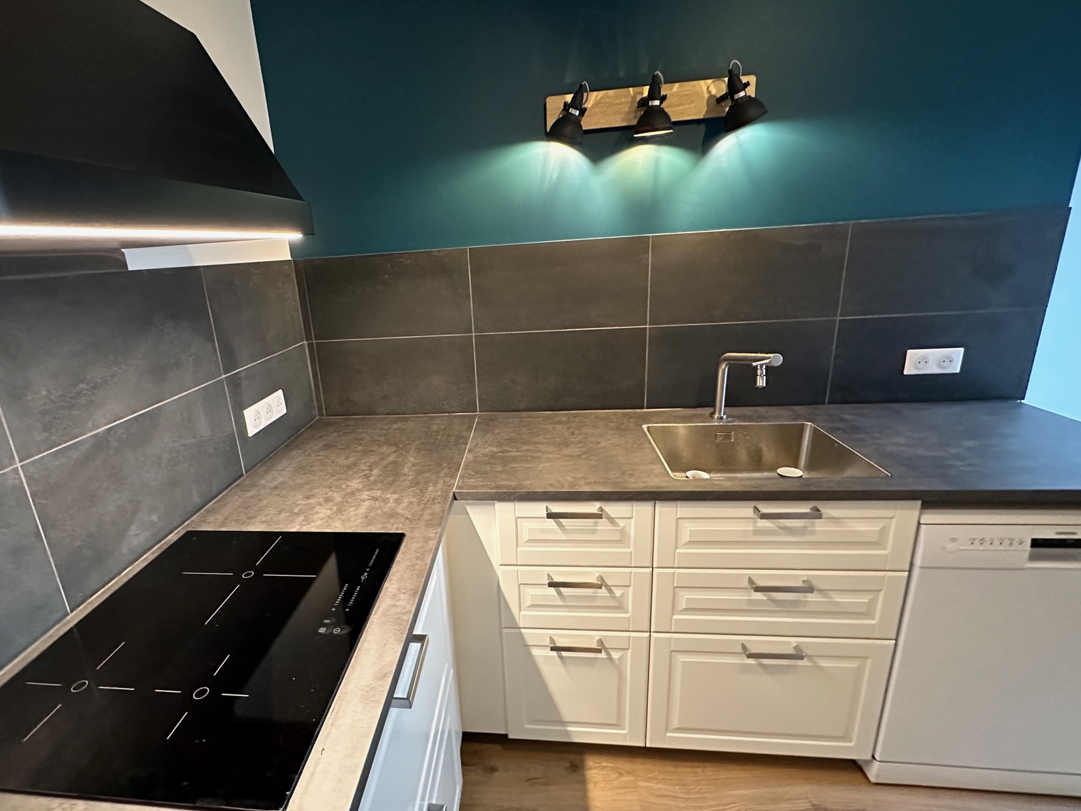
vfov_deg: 74.7
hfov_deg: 90.5
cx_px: 466
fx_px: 531
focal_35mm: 17
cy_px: 399
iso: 800
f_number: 2.2
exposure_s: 1/50
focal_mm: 2.22
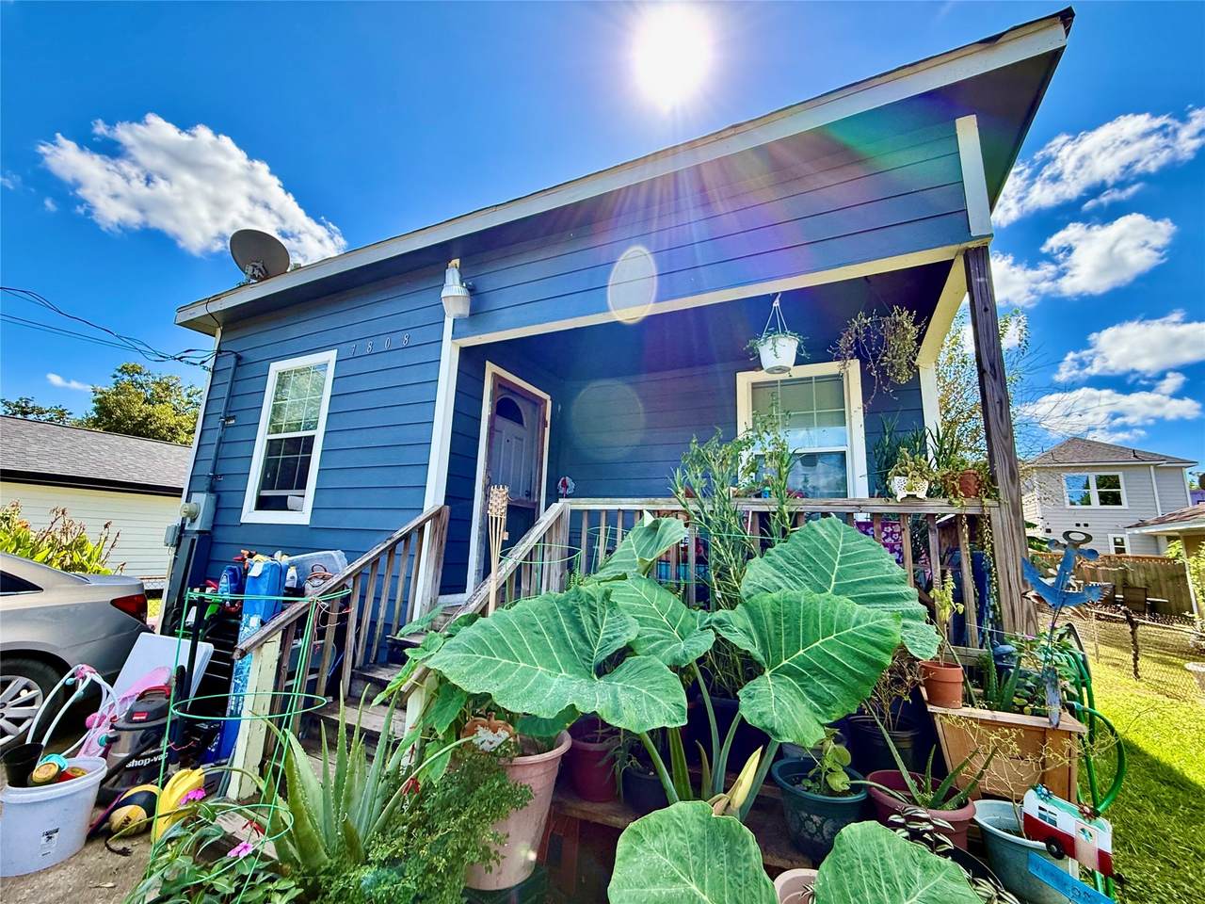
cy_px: 452
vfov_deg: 85.7
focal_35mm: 14
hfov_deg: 102.1
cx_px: 602
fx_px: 487
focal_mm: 2.22
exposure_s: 1/502
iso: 64
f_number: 2.2
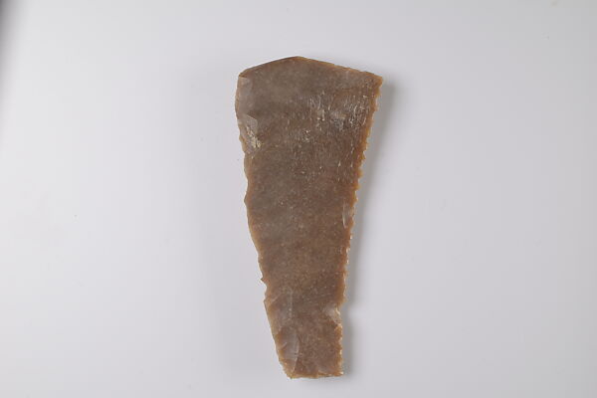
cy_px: 199
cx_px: 298
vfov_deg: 22.6
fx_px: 995
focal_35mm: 60
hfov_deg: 33.4
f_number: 16
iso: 125
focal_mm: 40
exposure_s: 1/50
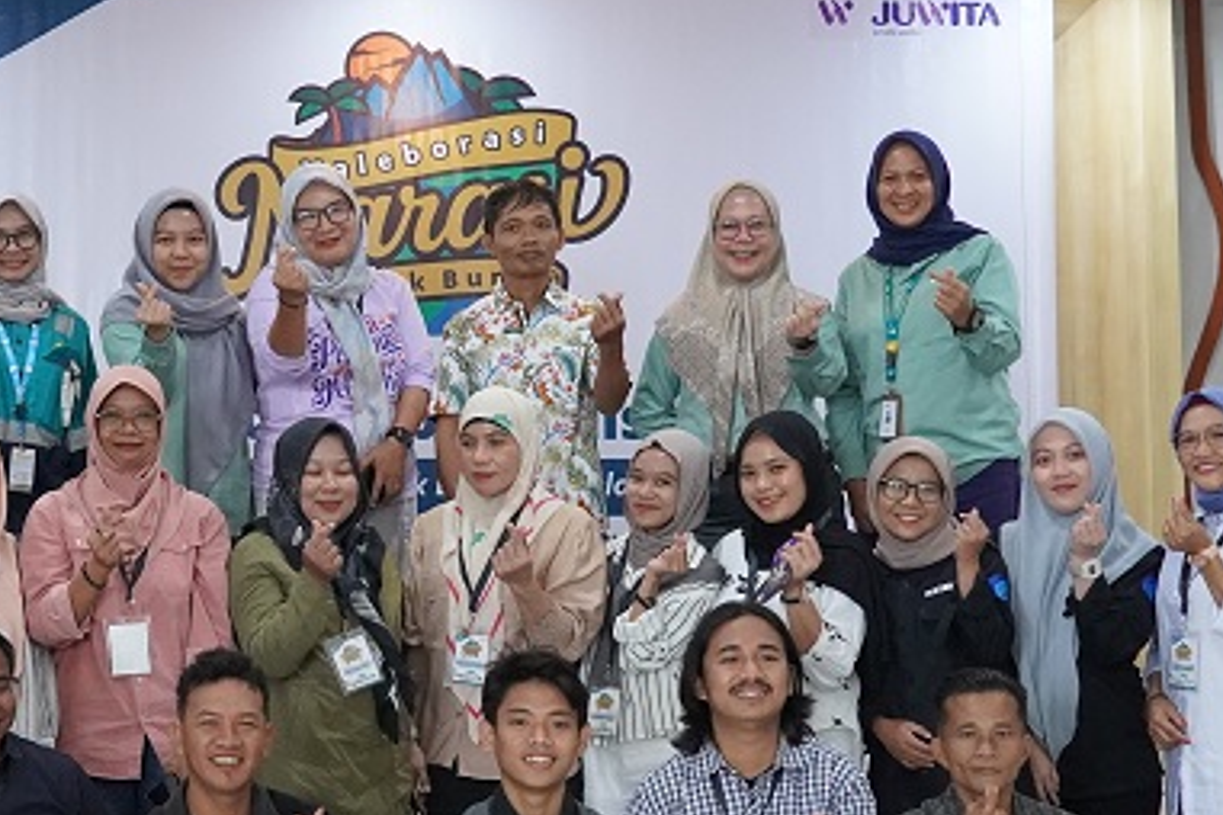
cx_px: 244
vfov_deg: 16.1
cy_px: 456
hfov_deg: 23.6
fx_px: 2887
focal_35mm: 85
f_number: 4
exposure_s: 1/160
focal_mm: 24
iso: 3200
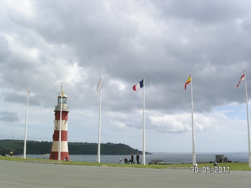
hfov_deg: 49.0
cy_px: 94
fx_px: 275
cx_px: 126
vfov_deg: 37.7
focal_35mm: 38
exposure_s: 1/750
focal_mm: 7.8
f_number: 5.6
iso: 100
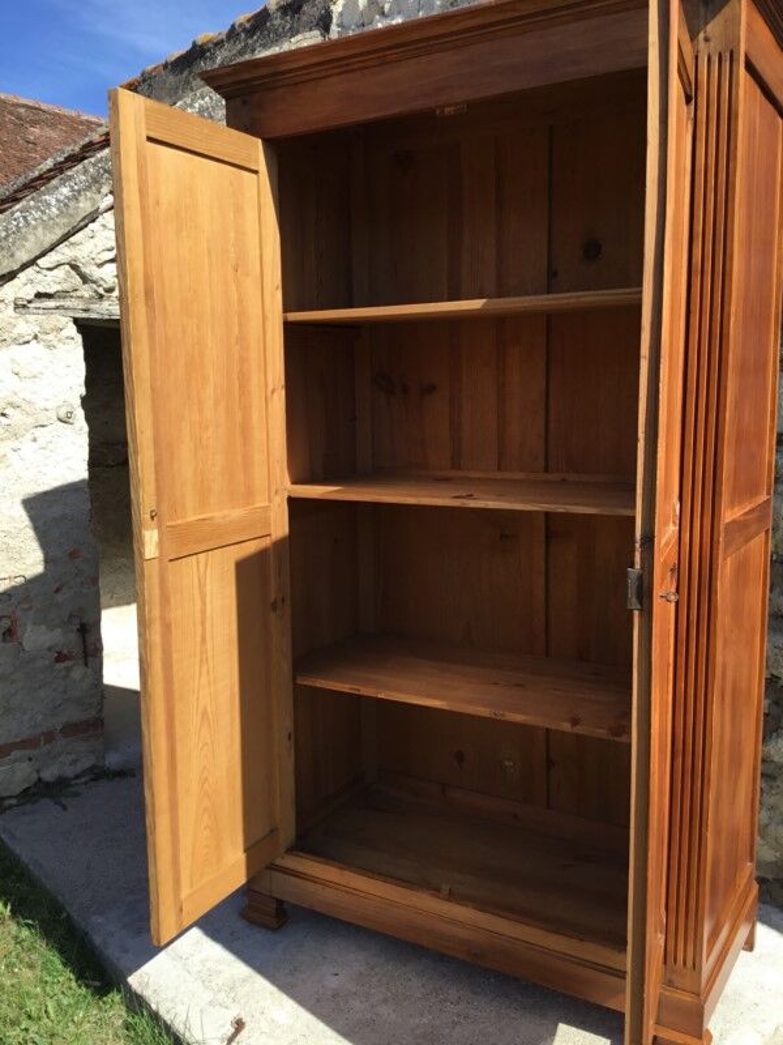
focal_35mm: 31
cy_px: 522
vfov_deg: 58.4
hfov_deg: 45.4
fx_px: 935
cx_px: 392
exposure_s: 1/721
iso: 25
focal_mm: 3.3
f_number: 2.4
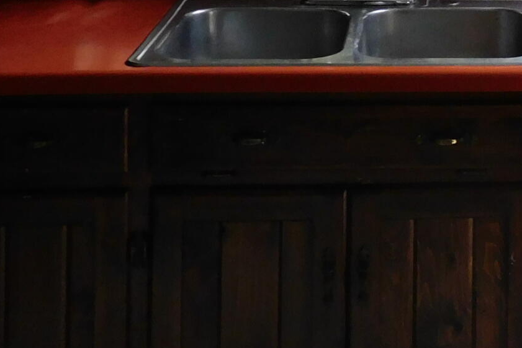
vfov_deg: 13.6
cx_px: 516
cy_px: -291
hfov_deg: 22.1
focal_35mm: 89
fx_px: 1291
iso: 320
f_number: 3.3
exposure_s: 1/30
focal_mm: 4.3
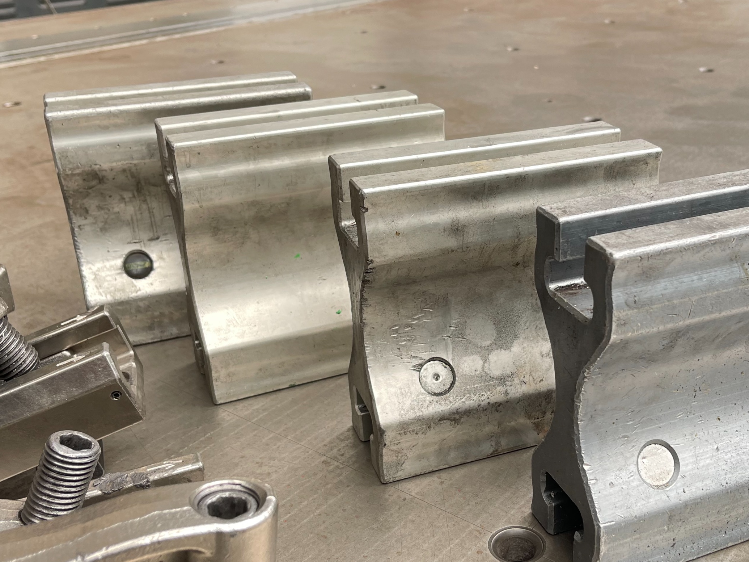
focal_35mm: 41
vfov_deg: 35.1
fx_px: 887
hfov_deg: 45.4
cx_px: 467
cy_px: 291
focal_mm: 5.1
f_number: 1.6
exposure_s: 1/121
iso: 50
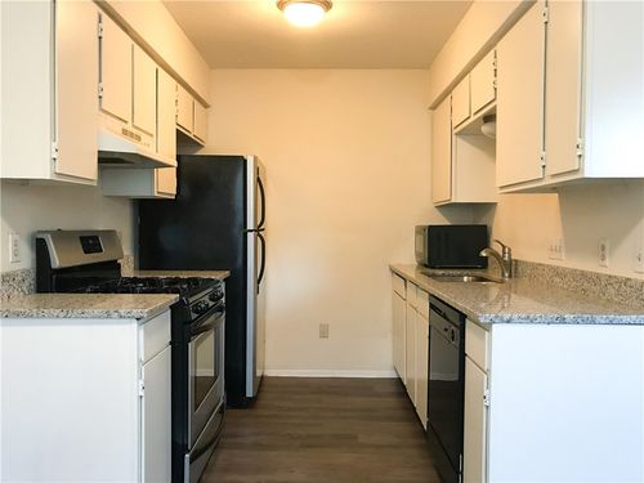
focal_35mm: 28
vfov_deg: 49.7
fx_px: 521
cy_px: 242
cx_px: 322
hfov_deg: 63.4
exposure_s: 1/15
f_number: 1.8
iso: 64
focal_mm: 3.99
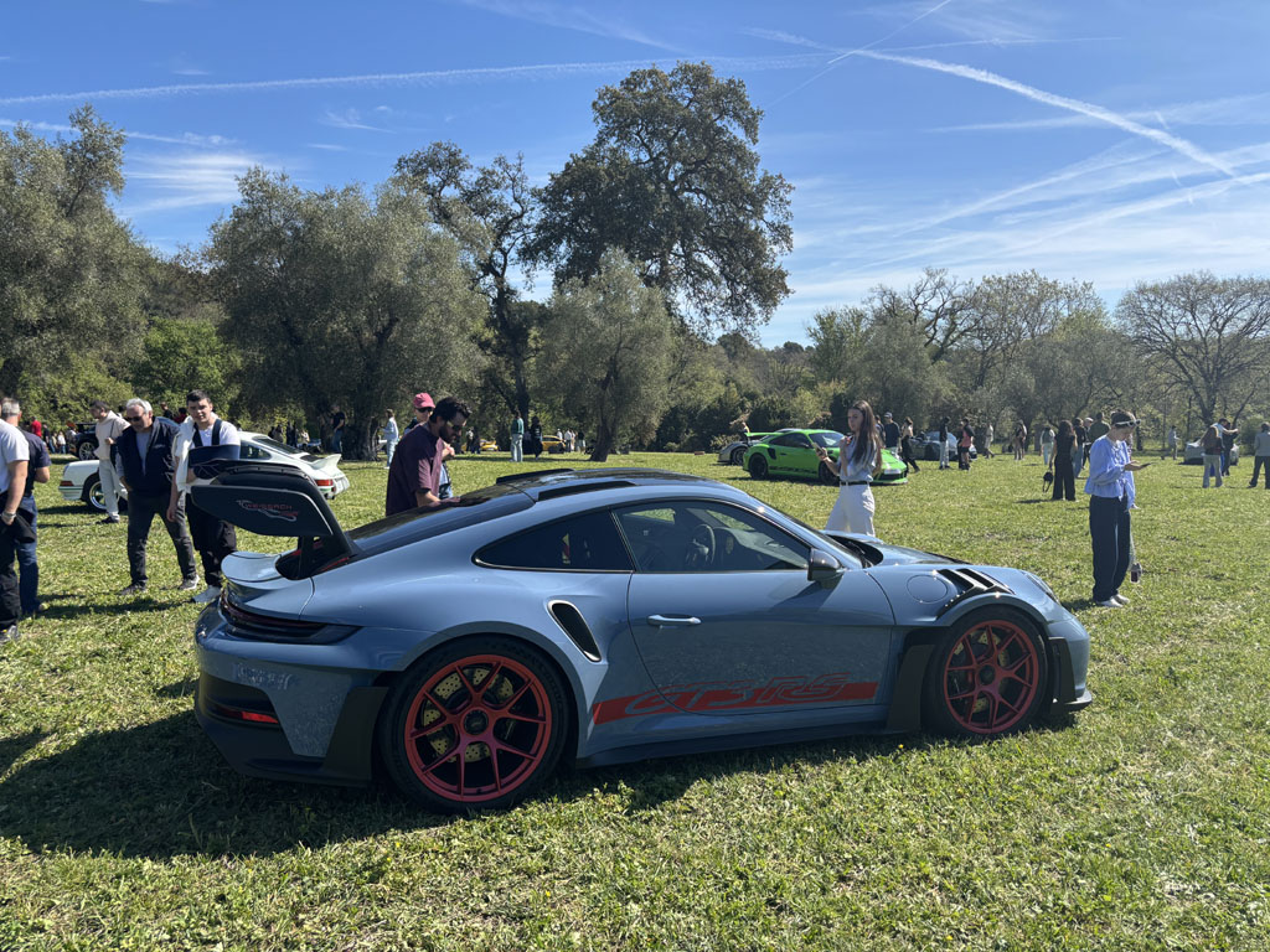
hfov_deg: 67.3
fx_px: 954
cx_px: 635
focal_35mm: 26
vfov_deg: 53.1
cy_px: 476
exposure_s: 1/2105
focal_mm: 5.96
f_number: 1.6
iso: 50
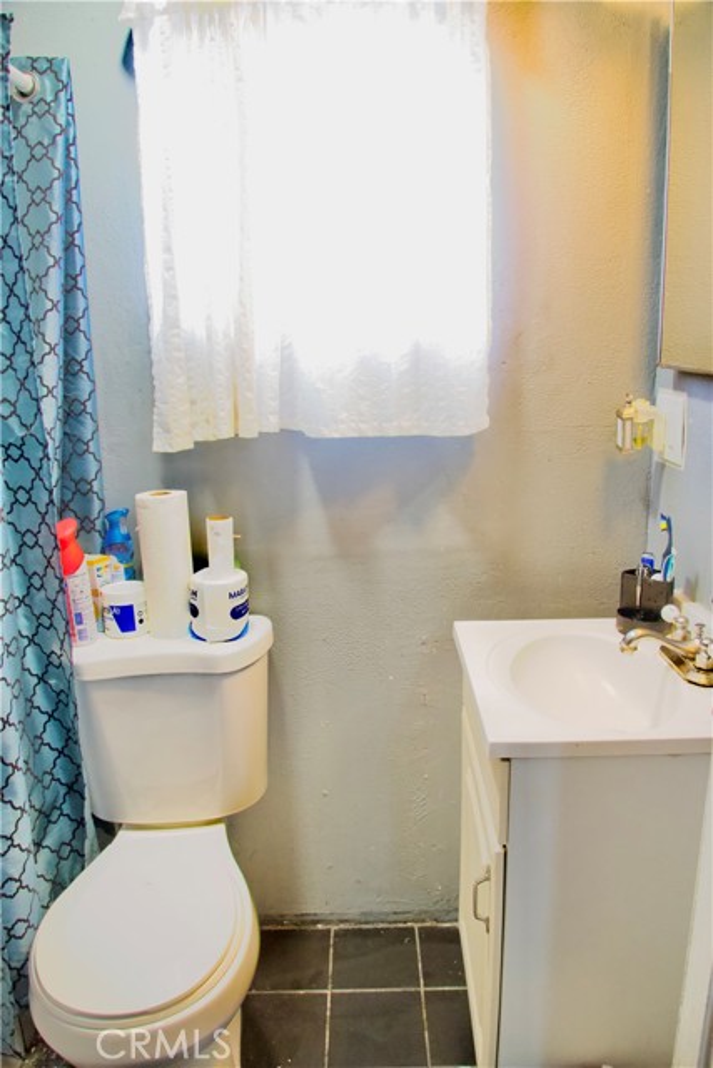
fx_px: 802
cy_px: 534
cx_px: 356
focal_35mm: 27
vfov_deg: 67.4
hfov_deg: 48.0
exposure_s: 1/50
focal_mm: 18
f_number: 4.5
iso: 5000
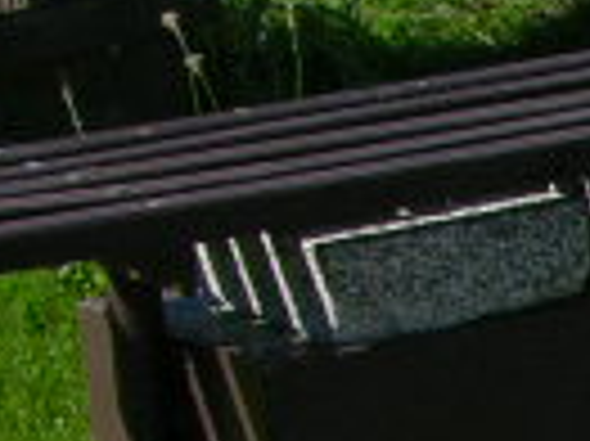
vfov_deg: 5.3
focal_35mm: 274
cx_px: 1964
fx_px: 4666
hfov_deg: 6.4
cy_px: 837
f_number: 6.3
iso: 50
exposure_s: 1/206
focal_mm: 8.9
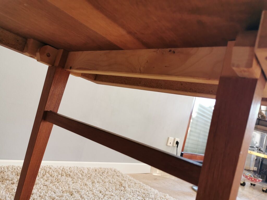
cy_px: 100
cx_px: 134
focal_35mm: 27
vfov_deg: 51.4
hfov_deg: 65.3
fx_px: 208
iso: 100
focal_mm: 5.58
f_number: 1.8
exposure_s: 1/50
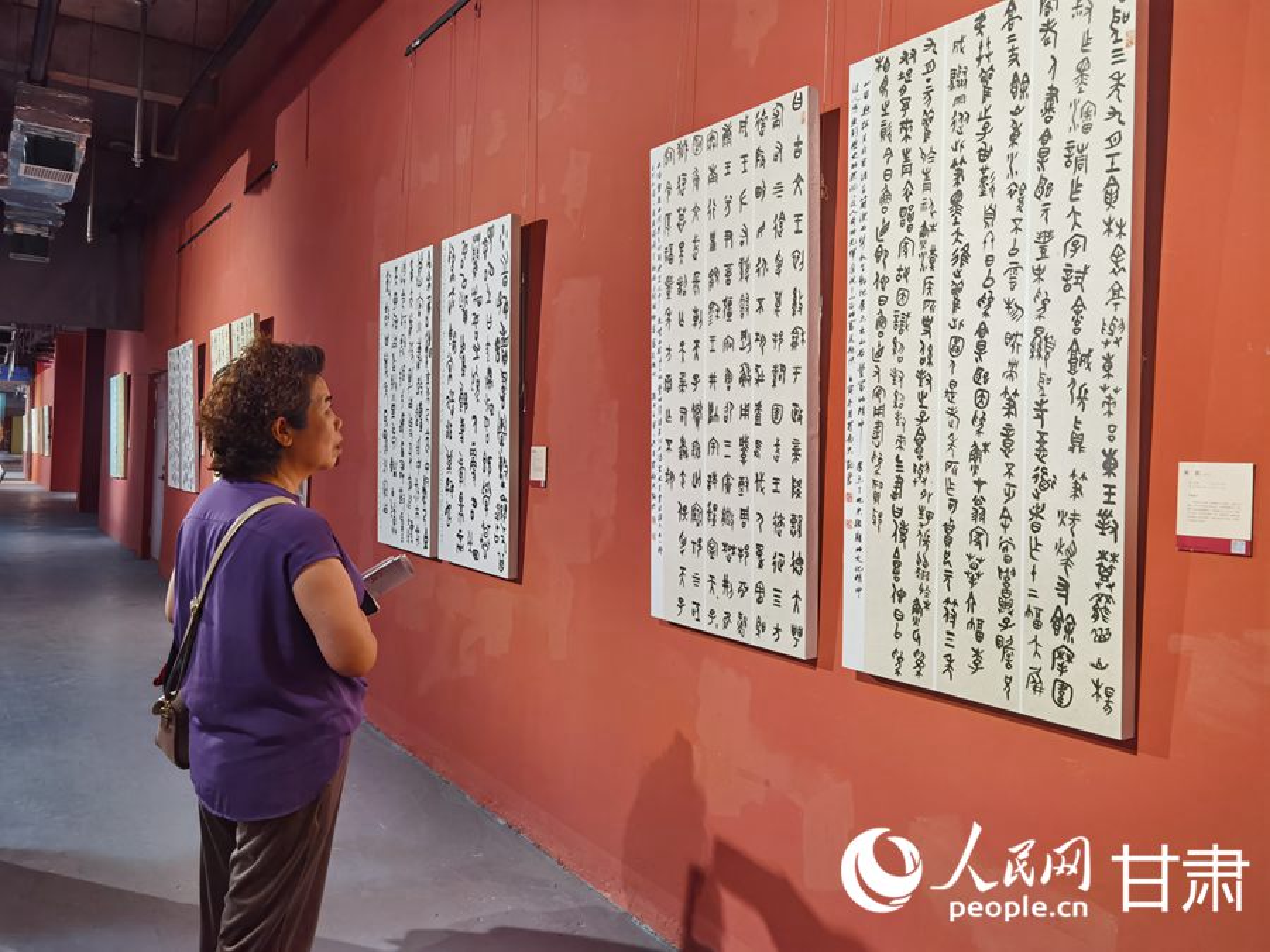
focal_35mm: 27
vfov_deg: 51.4
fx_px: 991
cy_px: 476
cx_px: 635
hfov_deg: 65.3
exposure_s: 1/50
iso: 100
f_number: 1.9
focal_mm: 6.71
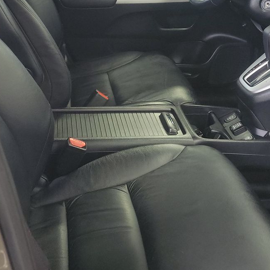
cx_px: 120
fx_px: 459
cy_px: 105
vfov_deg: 32.7
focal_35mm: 52
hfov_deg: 32.8
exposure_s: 1/59
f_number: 1.8
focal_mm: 6.7
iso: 568
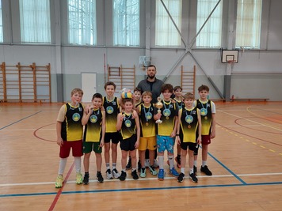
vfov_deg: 51.4
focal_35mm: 27
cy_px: 104
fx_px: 220
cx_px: 146
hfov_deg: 65.3
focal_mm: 5.23
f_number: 1.8
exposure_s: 1/50
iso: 80
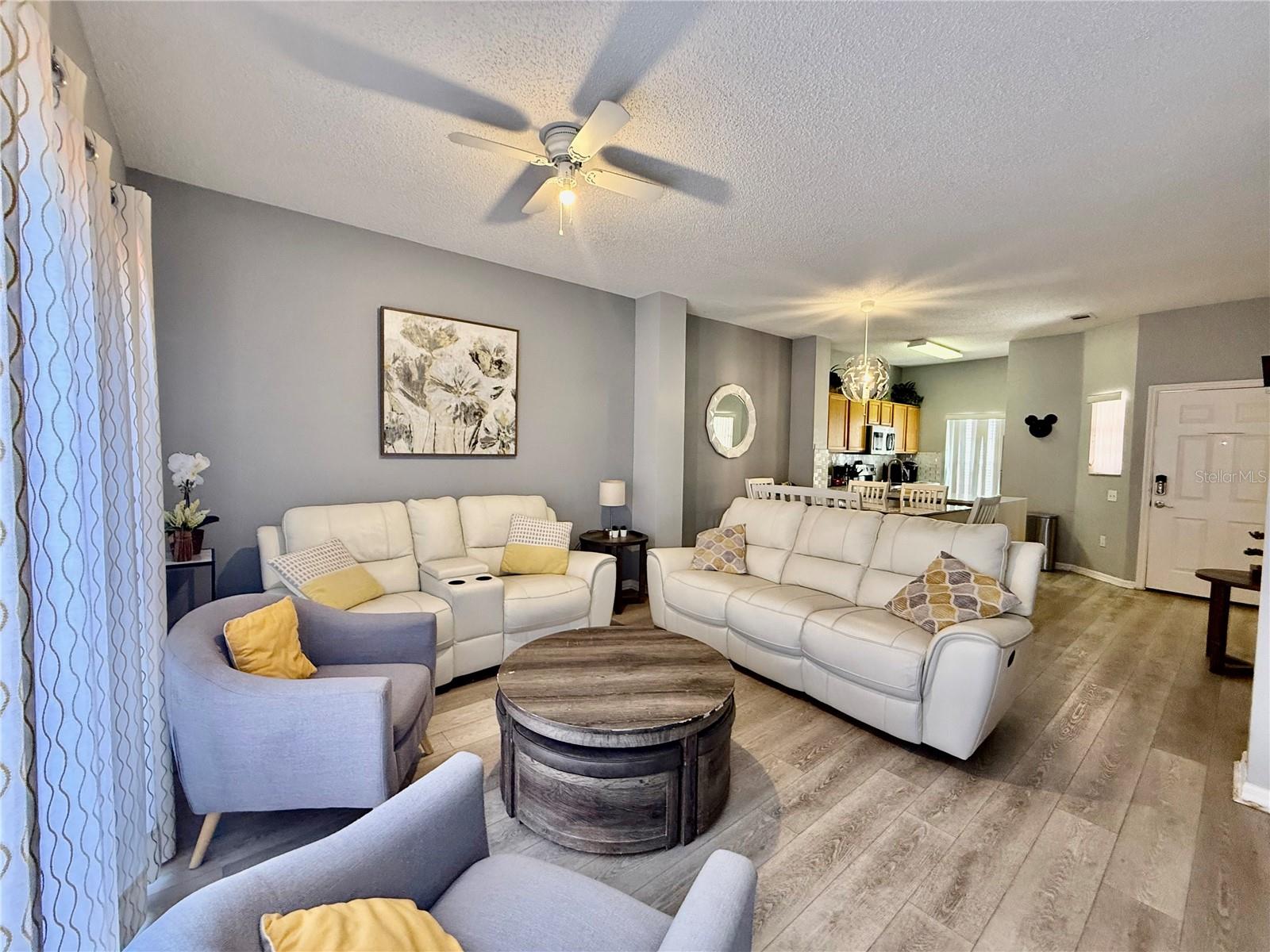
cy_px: 476
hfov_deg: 102.1
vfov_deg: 85.7
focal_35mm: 14
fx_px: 514
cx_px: 635
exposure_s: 1/76
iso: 320
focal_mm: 2.22
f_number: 2.2
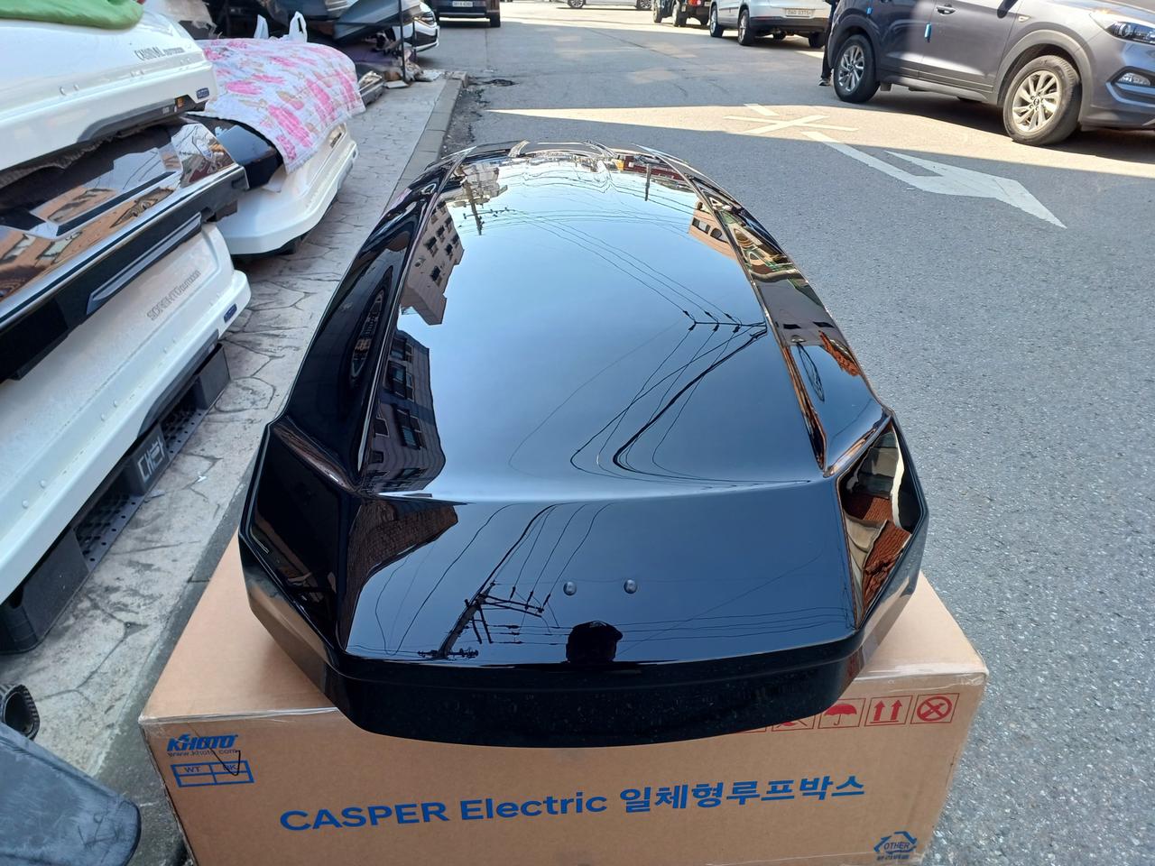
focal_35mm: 23
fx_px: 767
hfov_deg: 73.9
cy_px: 433
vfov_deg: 58.9
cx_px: 578
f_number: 1.8
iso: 25
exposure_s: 1/100
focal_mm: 5.06
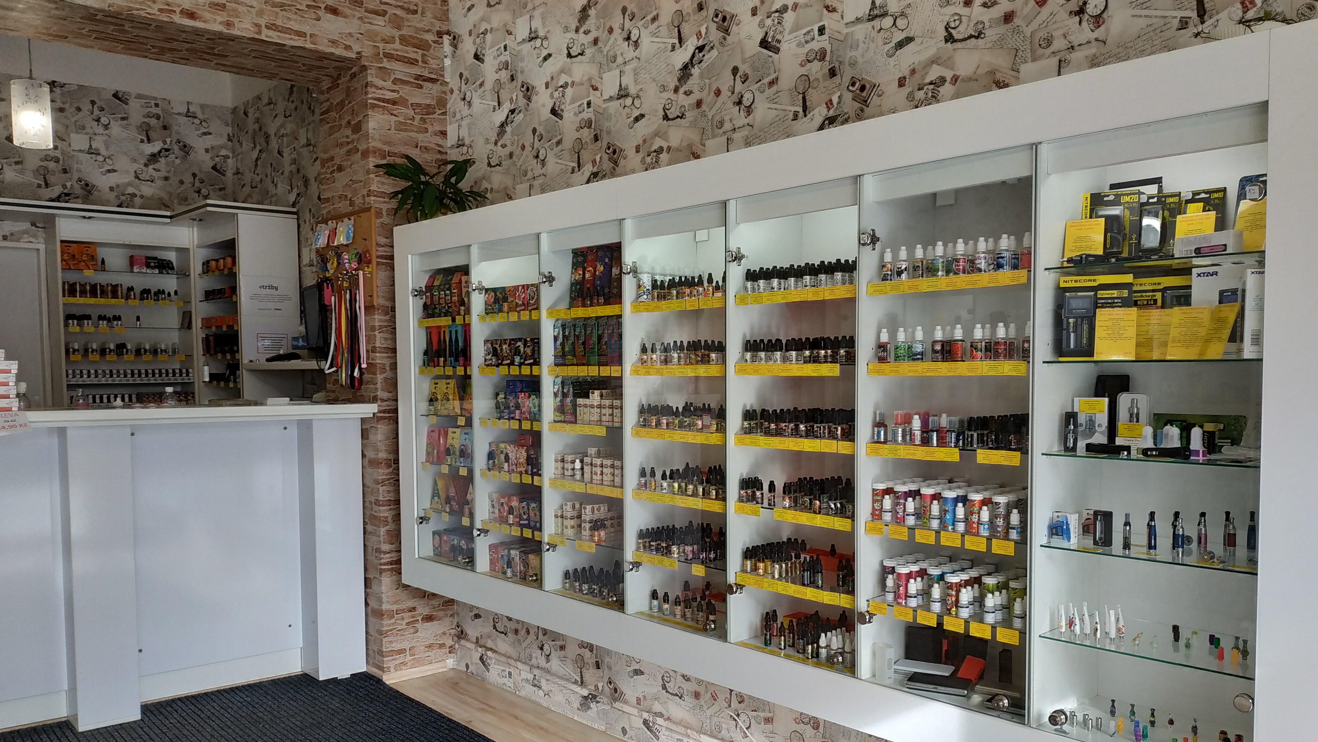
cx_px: 676
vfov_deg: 42.8
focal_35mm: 27
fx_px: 944
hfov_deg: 69.8
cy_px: 422
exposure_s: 1/242
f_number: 1.9
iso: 200
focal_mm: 3.94
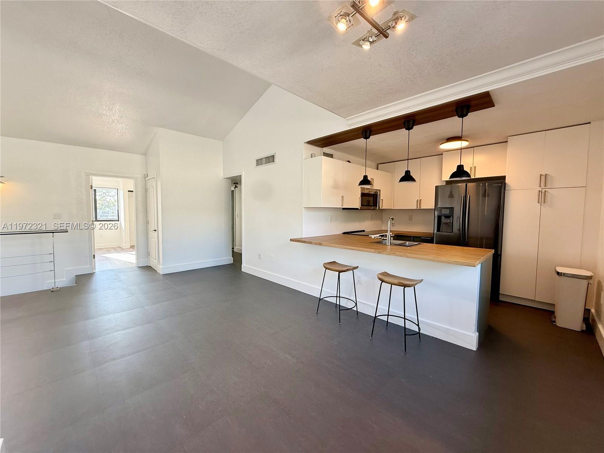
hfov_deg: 102.1
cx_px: 302
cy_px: 226
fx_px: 244
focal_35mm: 14
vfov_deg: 85.7
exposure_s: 1/120
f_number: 2.2
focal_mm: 2.22
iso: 100
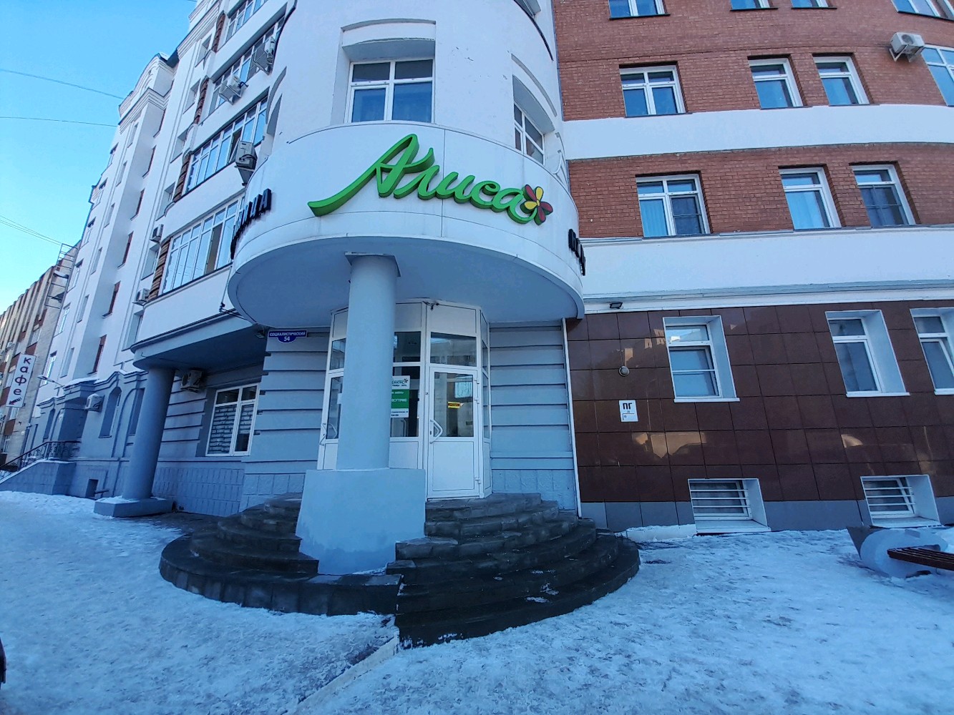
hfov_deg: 106.2
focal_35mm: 13
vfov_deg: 89.9
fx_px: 358
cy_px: 358
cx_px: 477
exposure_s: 1/161
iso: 40
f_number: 2.2
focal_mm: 1.13
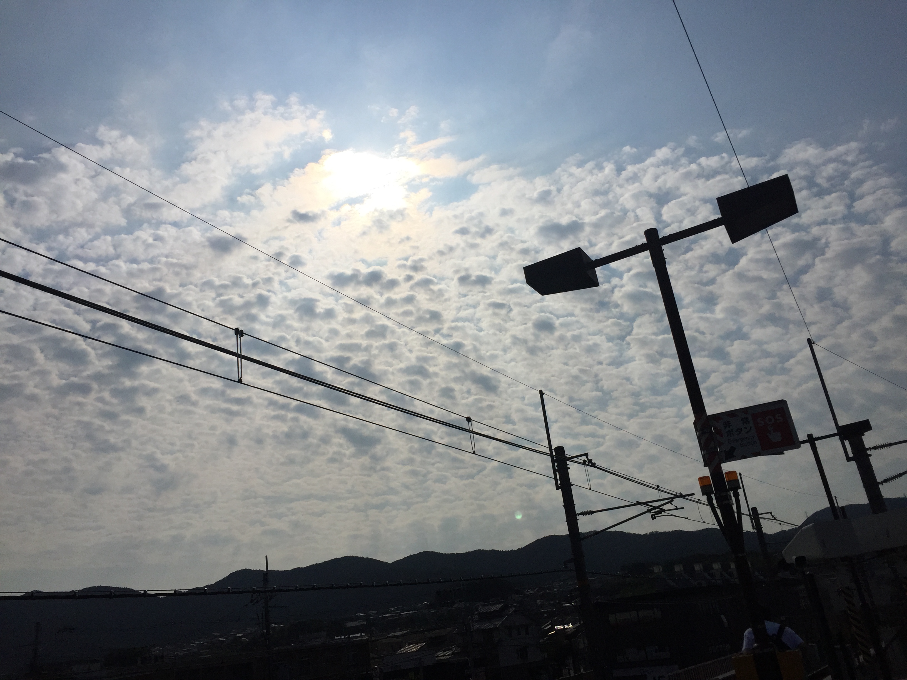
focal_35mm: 29
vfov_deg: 48.2
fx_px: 760
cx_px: 454
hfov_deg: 61.7
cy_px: 340
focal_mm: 4.15
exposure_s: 1/40000
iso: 40
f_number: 2.2
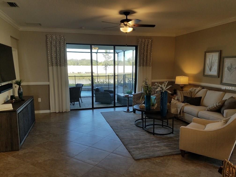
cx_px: 118
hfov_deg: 67.3
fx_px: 177
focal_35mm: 26
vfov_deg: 53.1
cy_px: 88
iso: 50
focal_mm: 4.2
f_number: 1.7
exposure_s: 1/289
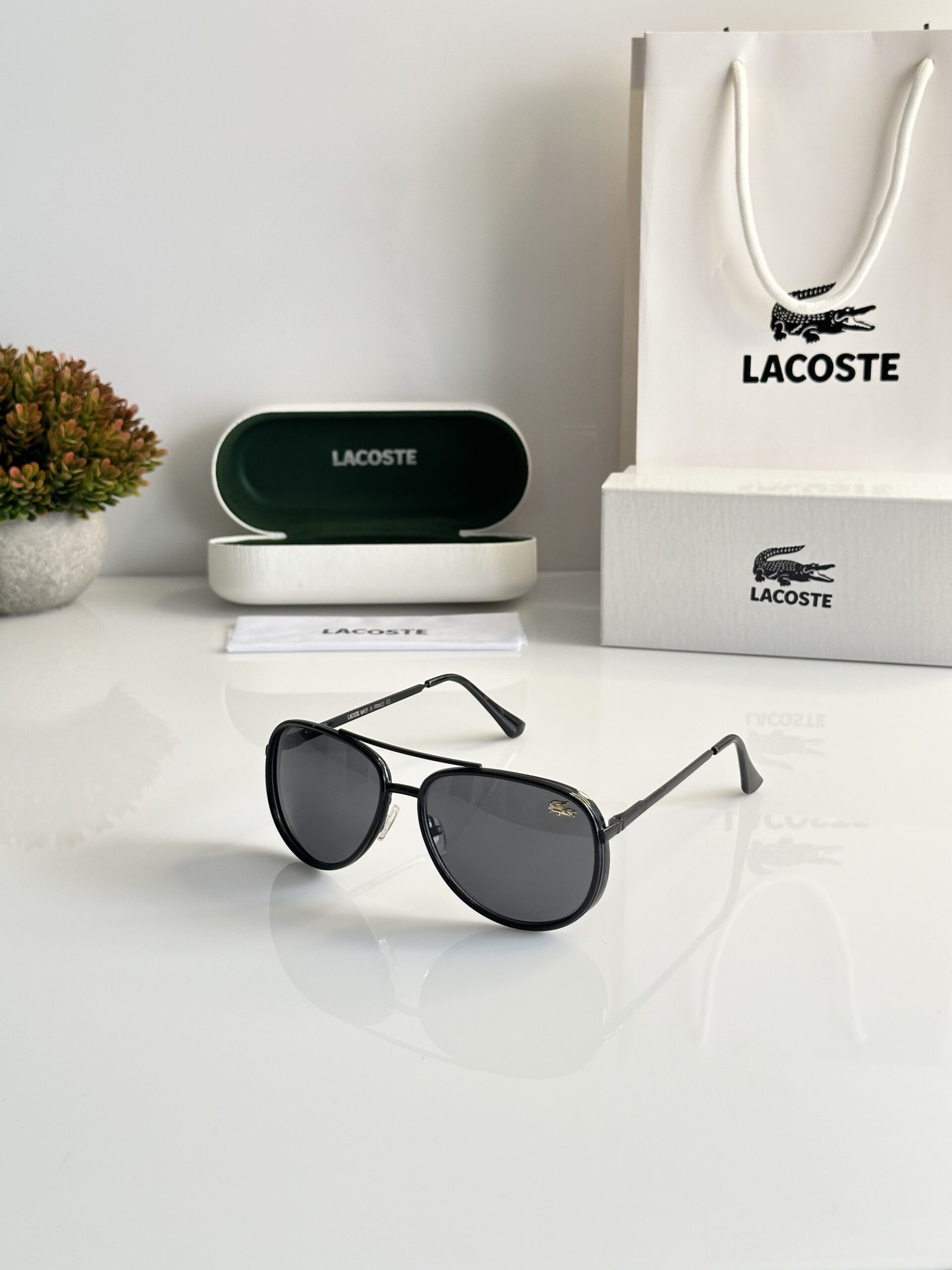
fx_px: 1760
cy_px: 635
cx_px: 476
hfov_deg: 30.3
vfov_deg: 39.7
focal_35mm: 48
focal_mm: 6.86
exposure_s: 1/69
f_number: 1.78
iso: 80
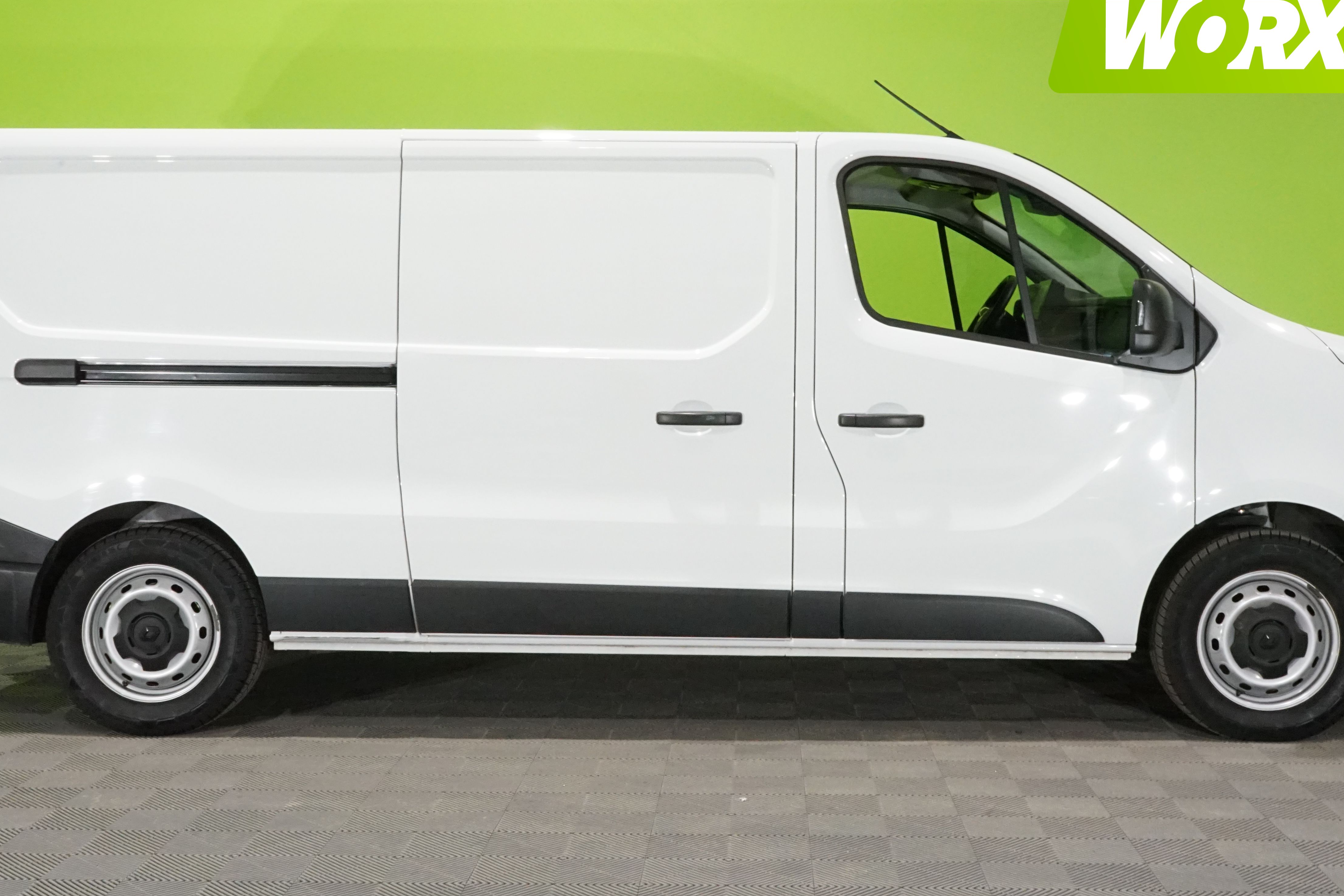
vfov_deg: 29.8
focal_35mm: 45
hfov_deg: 43.6
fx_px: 1680
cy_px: 404
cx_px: 705
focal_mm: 33
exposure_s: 1/13
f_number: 25
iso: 6400
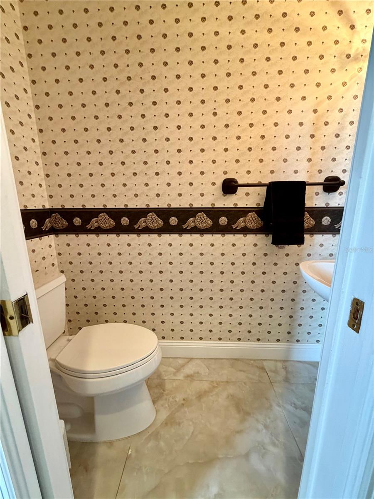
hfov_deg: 85.7
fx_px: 202
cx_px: 187
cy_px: 250
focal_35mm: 14
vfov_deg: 102.1
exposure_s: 1/60
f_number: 2.2
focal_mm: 2.22
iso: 250
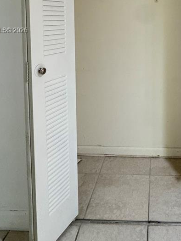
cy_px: 31
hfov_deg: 41.9
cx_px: 149
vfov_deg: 51.2
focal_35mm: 32
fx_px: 223
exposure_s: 1/60
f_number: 2.2
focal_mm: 2.22
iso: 640
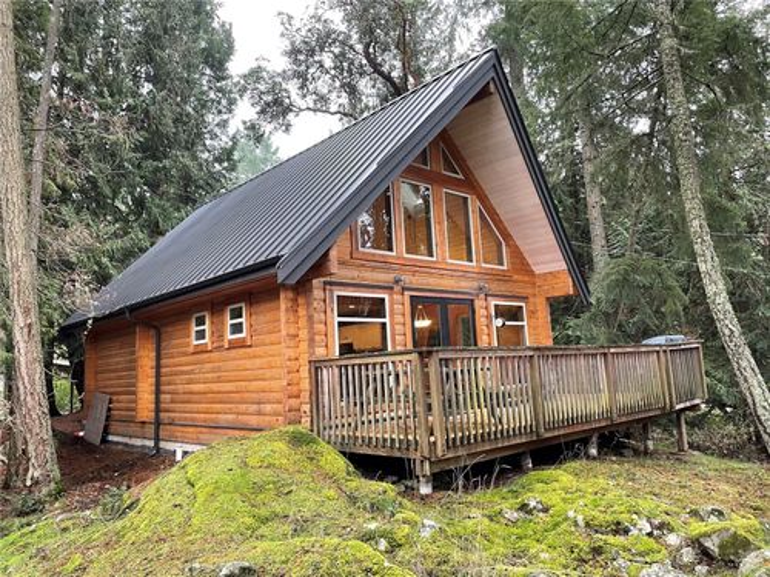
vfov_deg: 53.1
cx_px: 385
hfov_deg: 67.3
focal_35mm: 26
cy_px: 288
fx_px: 578
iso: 125
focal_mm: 4.2
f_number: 1.6
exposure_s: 1/72
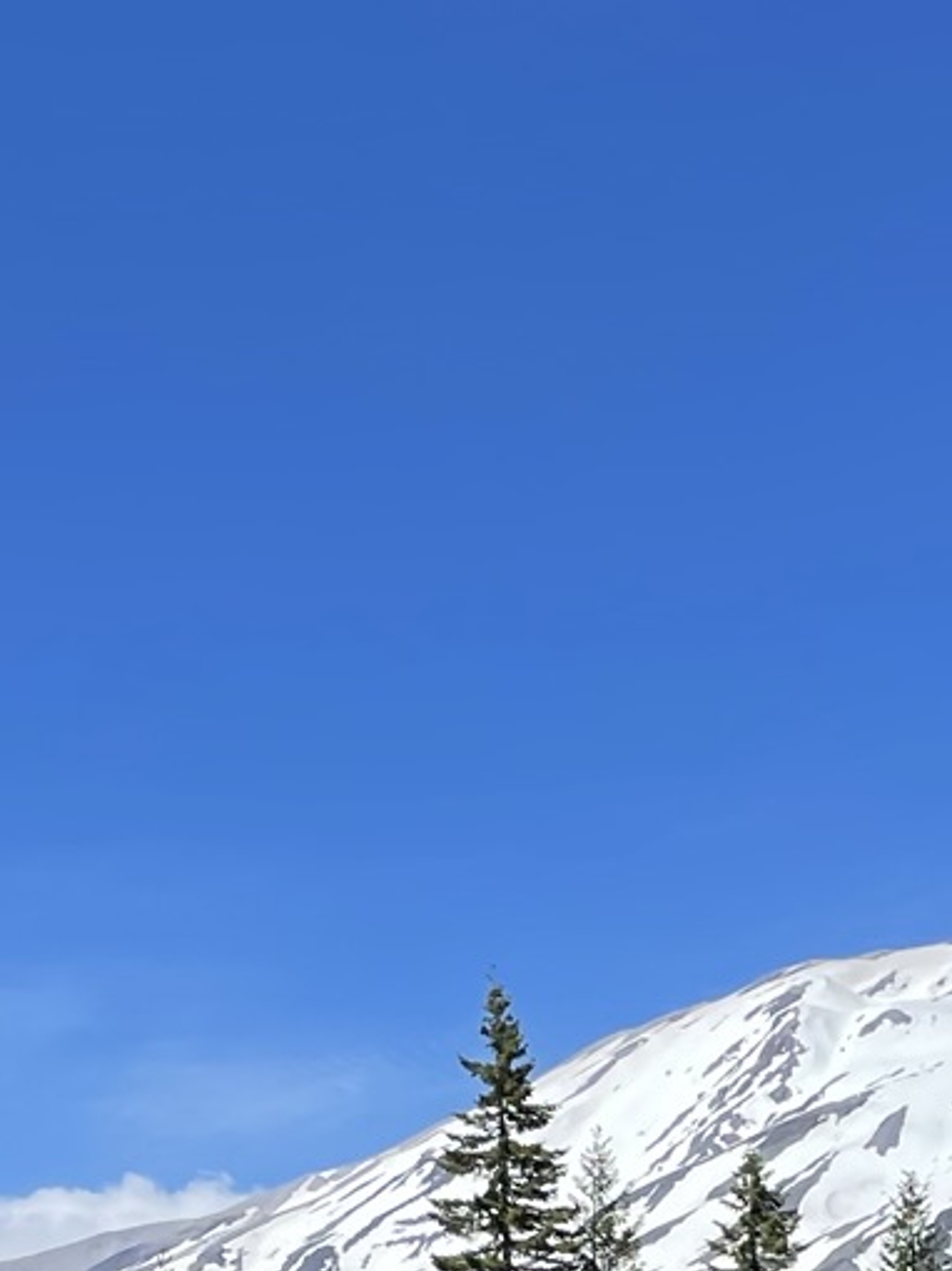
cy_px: 1652
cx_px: 1029
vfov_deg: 18.0
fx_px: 3743
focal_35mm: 102
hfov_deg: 14.2
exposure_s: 1/2451
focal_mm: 4.2
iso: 32
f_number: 1.6
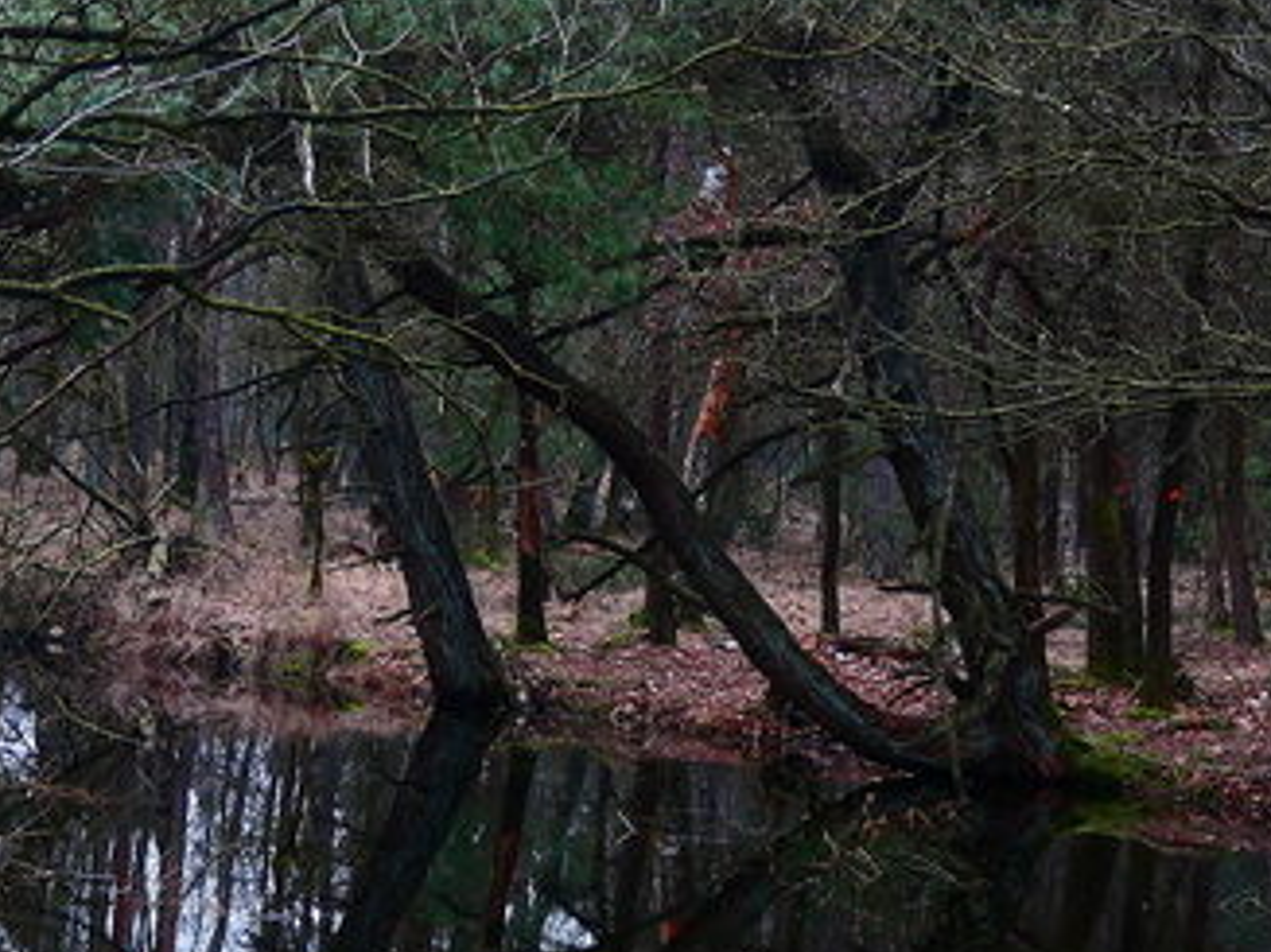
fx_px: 4441
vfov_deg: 12.2
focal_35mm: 121
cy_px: 699
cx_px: 288
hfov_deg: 16.2
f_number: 4.2
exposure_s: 1/8
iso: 80
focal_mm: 11.9
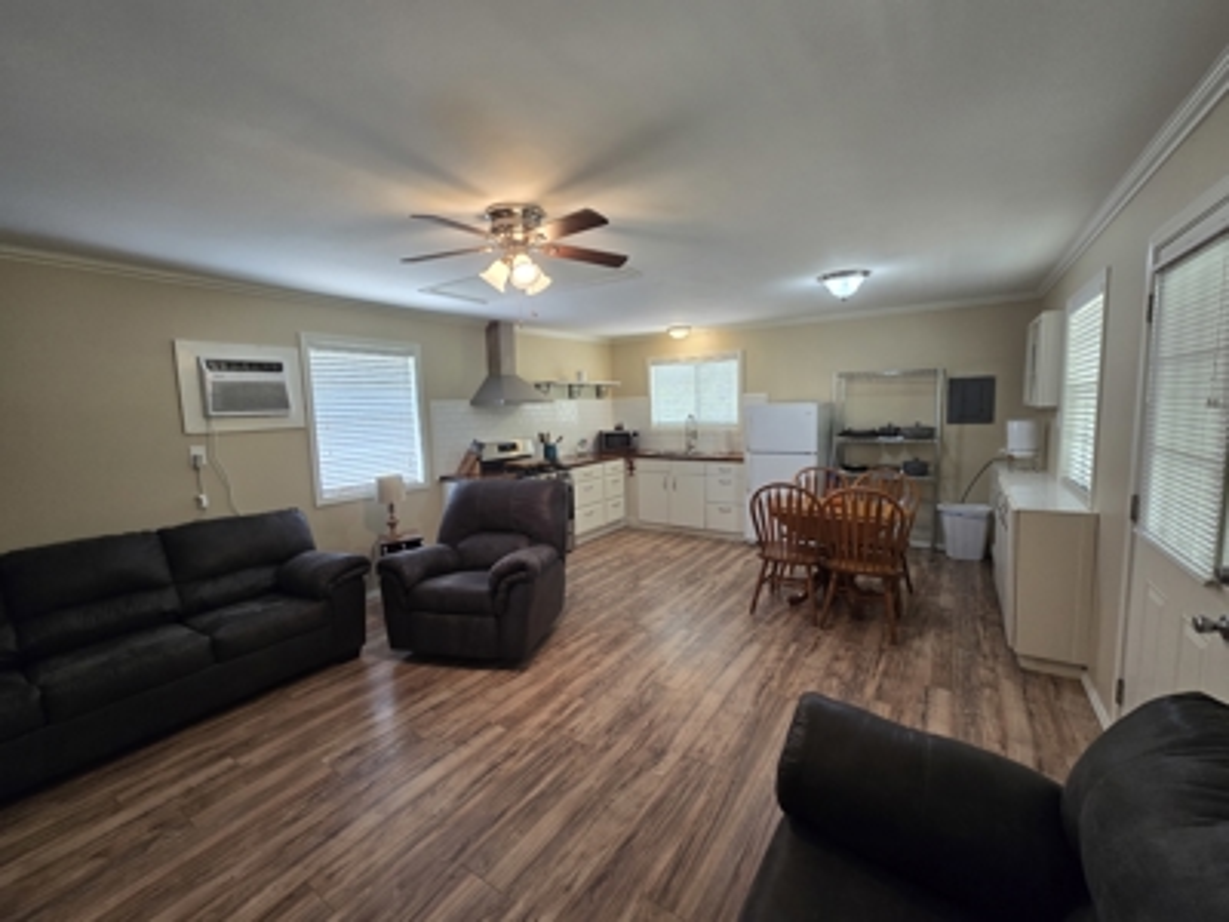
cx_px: 614
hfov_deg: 106.2
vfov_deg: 89.9
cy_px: 461
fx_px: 462
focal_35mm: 13
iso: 160
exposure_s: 1/60
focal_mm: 2.2
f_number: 2.2
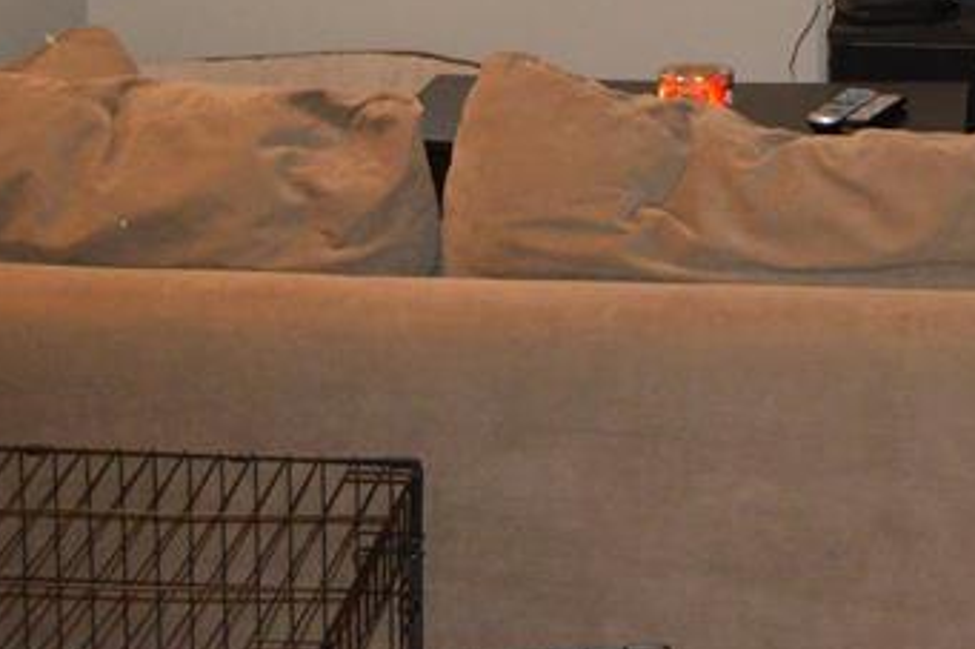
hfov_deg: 22.2
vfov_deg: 14.9
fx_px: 2328
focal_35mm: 86
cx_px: 1097
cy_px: -266
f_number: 3.5
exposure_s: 1/60
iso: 2500
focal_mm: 18
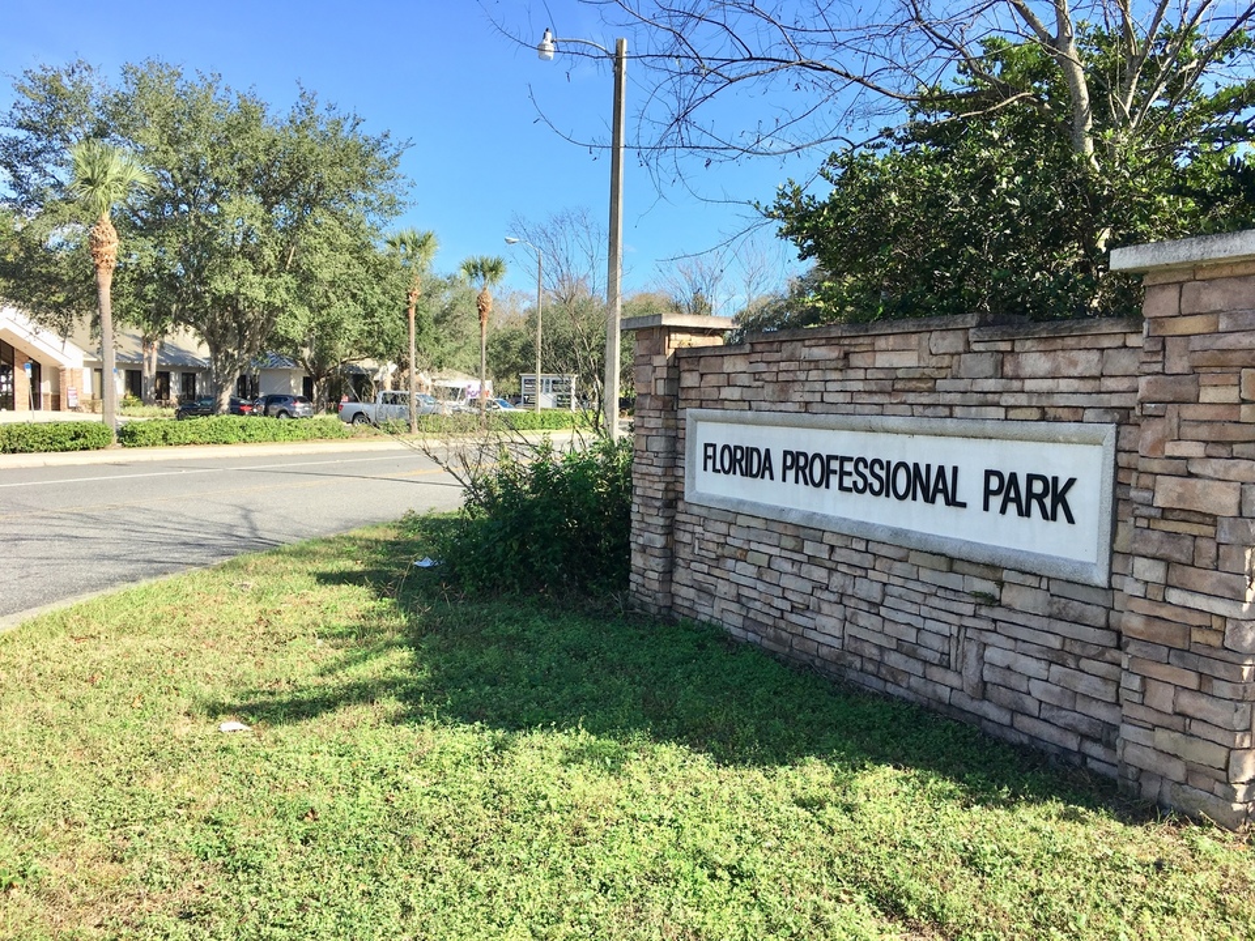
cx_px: 628
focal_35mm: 29
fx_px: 1051
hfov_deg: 61.7
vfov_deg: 48.2
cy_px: 470
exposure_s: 1/950
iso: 25
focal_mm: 4.15
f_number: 2.2
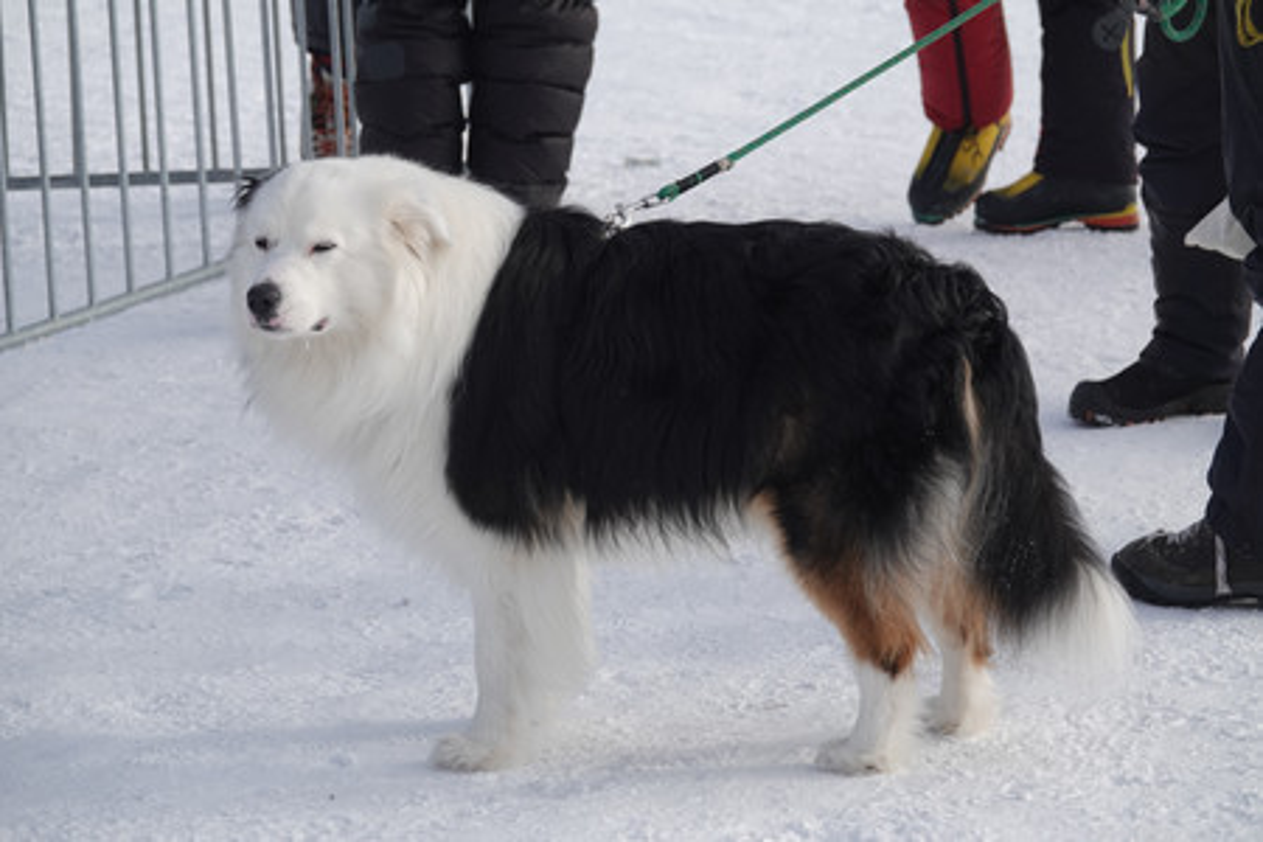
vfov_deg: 8.4
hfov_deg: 12.5
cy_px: 421
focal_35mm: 164
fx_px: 5753
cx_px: 632
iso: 100
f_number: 4
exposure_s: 1/640
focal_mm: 60.29
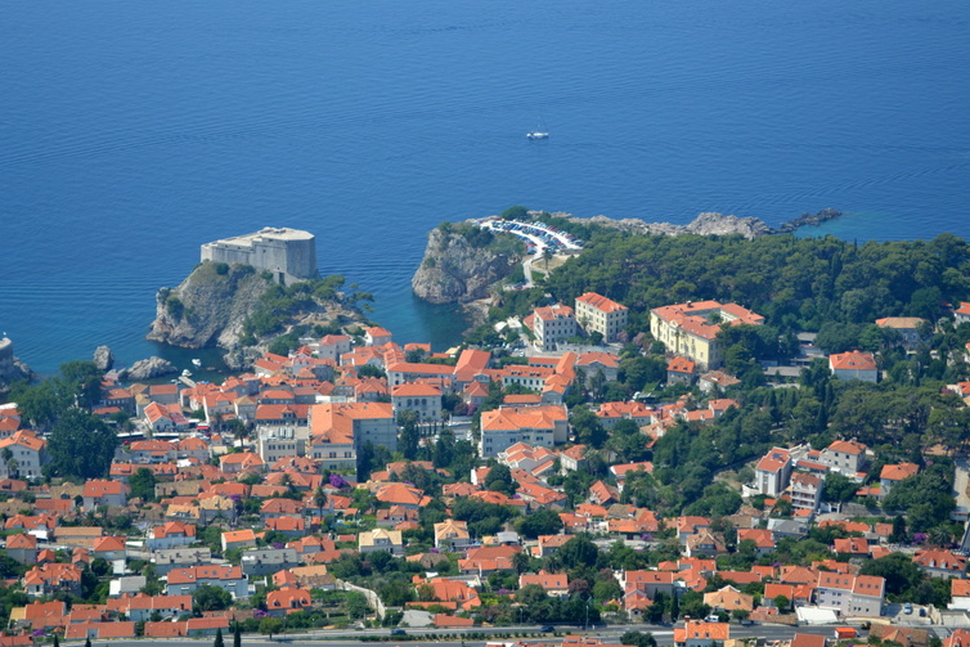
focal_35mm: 88
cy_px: 311
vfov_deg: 15.6
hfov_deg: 23.2
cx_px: 506
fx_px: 2359
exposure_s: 1/320
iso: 100
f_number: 6.3
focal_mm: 55
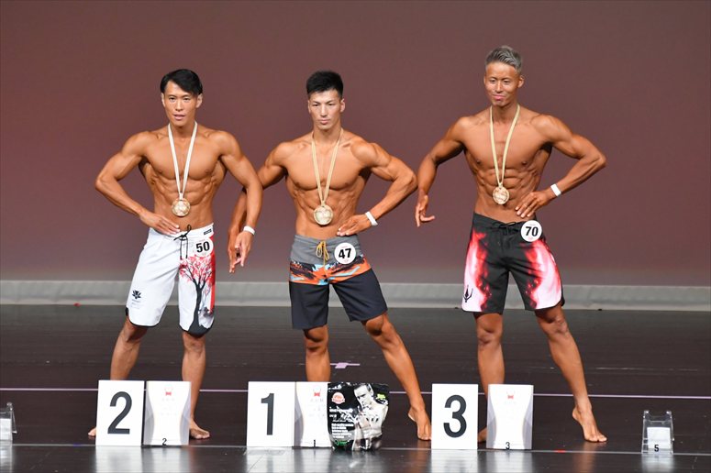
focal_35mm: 300
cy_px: 236
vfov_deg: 4.6
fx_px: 5922
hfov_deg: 6.9
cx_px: 356
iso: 4000
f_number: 5.6
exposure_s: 1/400
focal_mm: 200
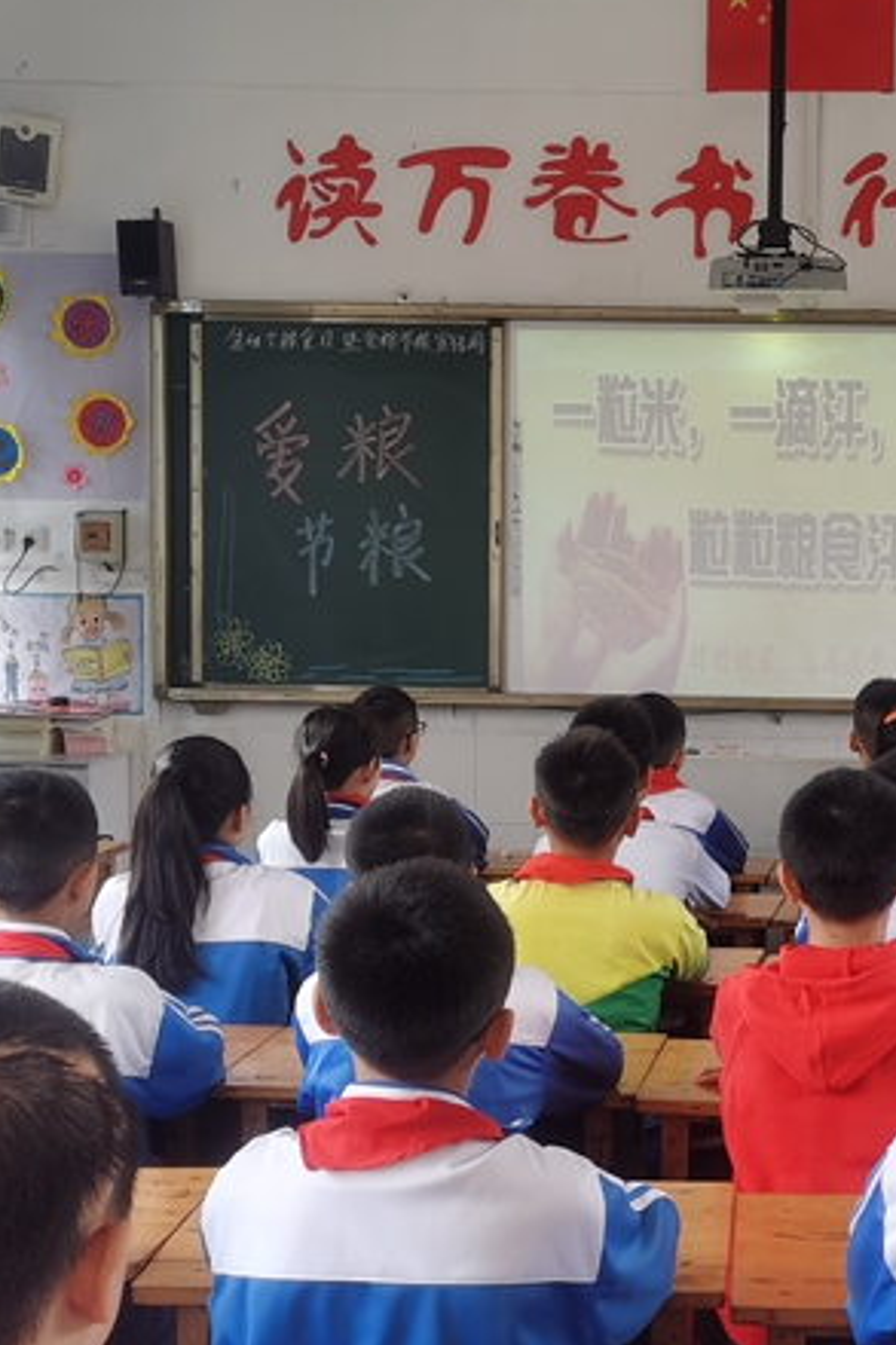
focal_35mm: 62
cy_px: 688
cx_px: 774
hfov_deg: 21.5
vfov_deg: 32.4
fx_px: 2316
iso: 50
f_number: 1.8
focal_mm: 5.58
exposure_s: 1/90
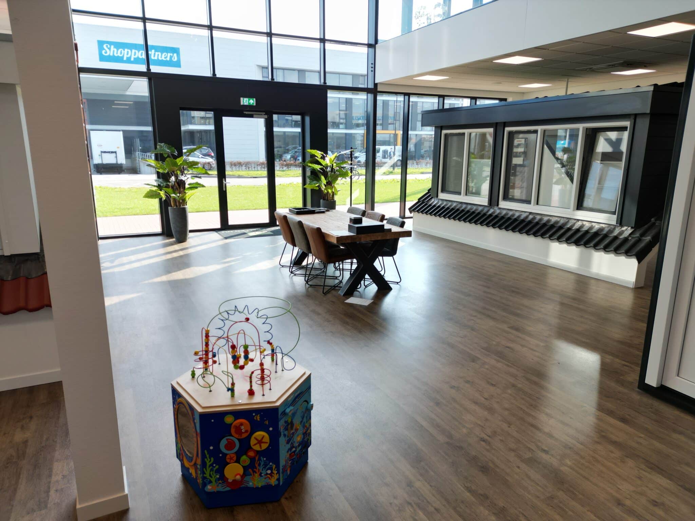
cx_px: 348
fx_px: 482
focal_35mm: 24
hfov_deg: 71.6
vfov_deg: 56.8
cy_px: 260
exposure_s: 1/400
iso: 130
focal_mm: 6.72
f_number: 1.7
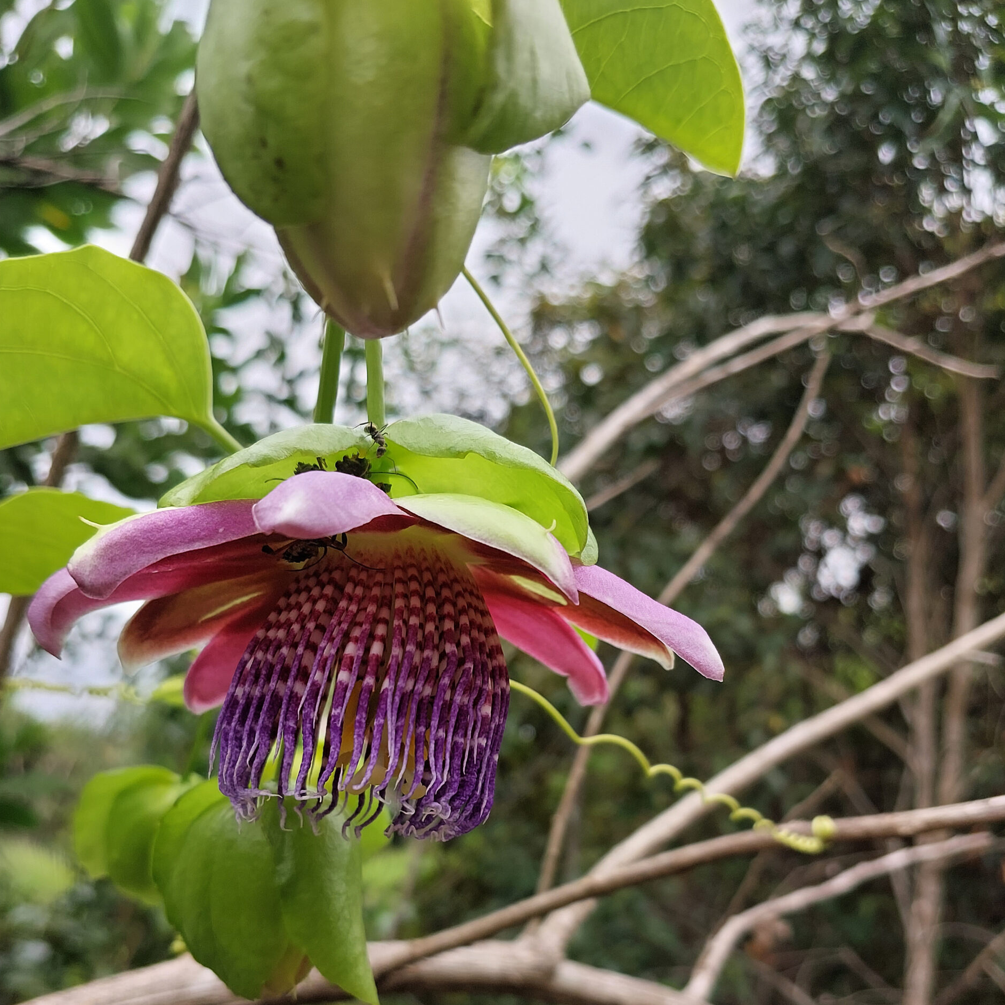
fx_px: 1182
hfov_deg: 46.0
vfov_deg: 45.5
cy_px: 647
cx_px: 508
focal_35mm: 36
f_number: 1.8
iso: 20
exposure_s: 1/253
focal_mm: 4.6
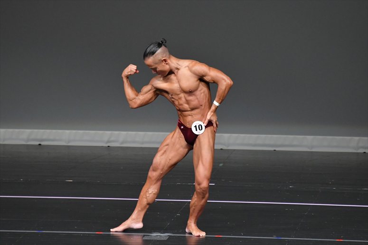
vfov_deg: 3.7
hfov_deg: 5.5
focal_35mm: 375
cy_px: 122
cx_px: 184
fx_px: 3832
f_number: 5.6
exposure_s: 1/400
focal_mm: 250
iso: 4000
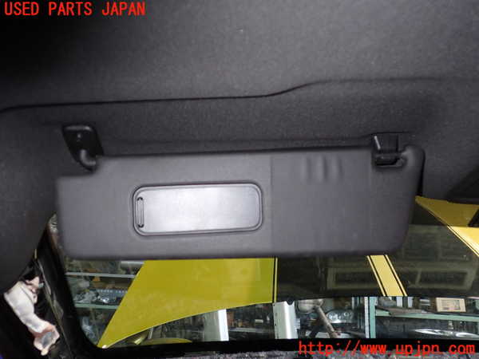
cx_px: 240
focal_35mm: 30
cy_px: 180
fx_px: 415
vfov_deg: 46.8
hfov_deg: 60.0
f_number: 2.3
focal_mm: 5.4
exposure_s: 1/30
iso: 200
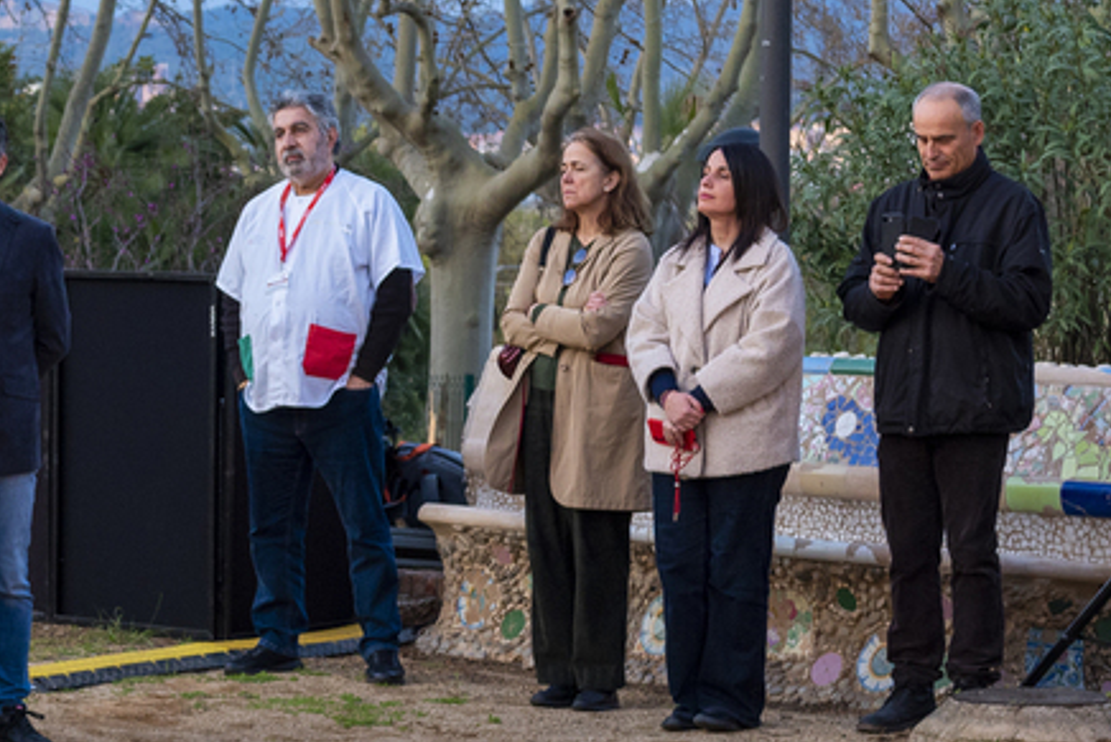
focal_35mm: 133
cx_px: -28
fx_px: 4106
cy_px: 425
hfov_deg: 15.1
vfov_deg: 10.3
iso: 800
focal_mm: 42
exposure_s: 1/160
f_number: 4.5
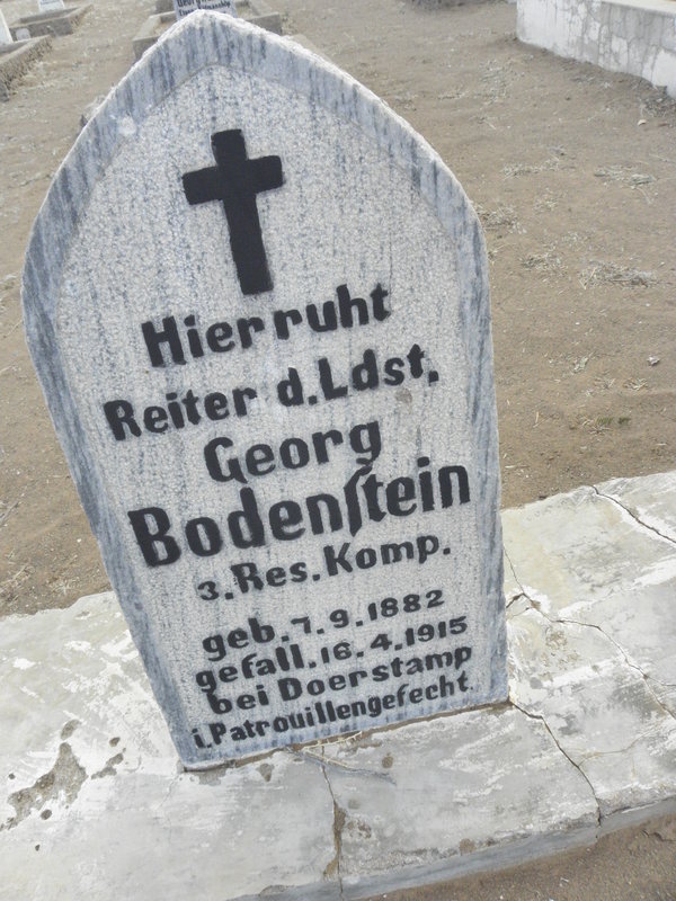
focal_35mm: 26
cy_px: 450
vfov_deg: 67.3
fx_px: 677
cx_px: 338
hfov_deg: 53.1
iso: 200
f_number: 6.3
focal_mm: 4.6
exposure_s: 1/125
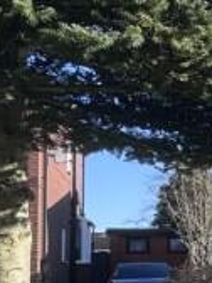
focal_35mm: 71
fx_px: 580
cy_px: 243
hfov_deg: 12.2
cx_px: 600
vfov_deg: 26.7
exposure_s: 1/944
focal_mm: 2.22
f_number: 2.2
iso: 40
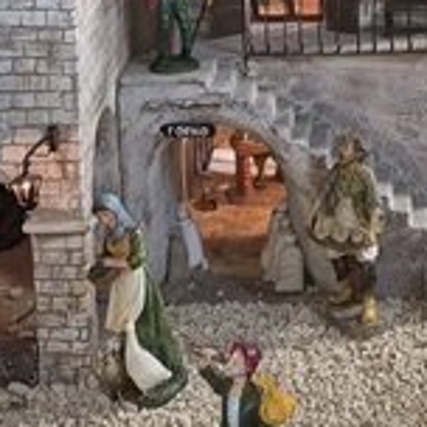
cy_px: -331
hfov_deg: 12.8
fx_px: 1870
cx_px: 449
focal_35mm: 134
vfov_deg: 12.0
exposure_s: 1/9
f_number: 1.8
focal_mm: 5.4
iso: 250
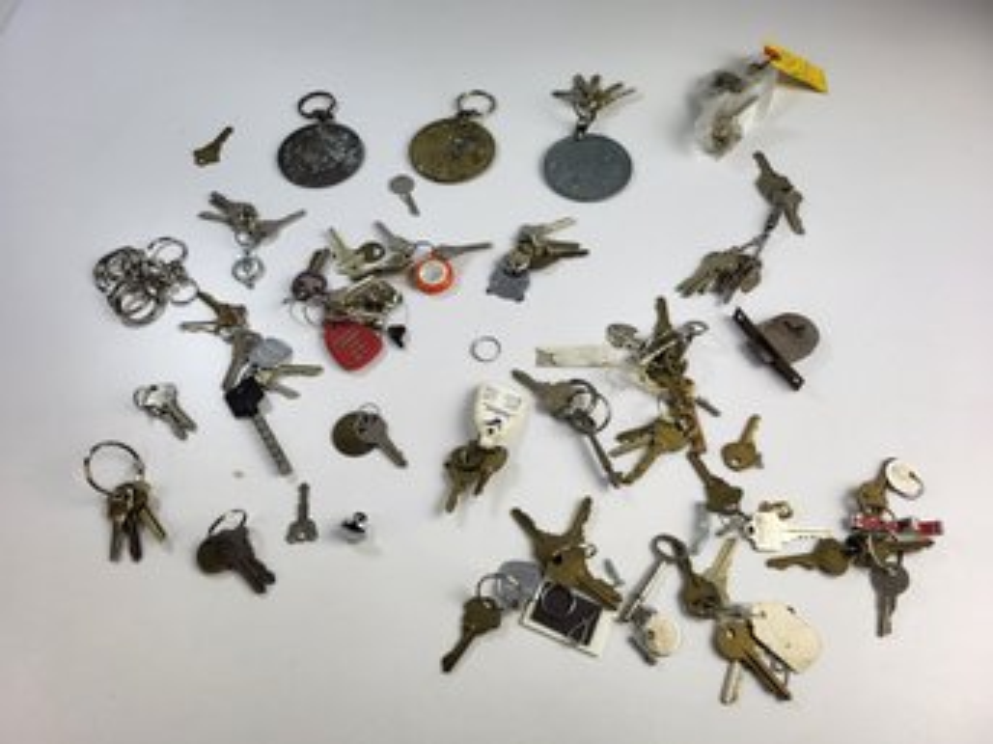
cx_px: 496
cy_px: 372
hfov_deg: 67.3
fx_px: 746
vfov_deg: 53.0
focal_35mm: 26
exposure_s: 1/484
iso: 40
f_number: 1.8
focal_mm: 5.4
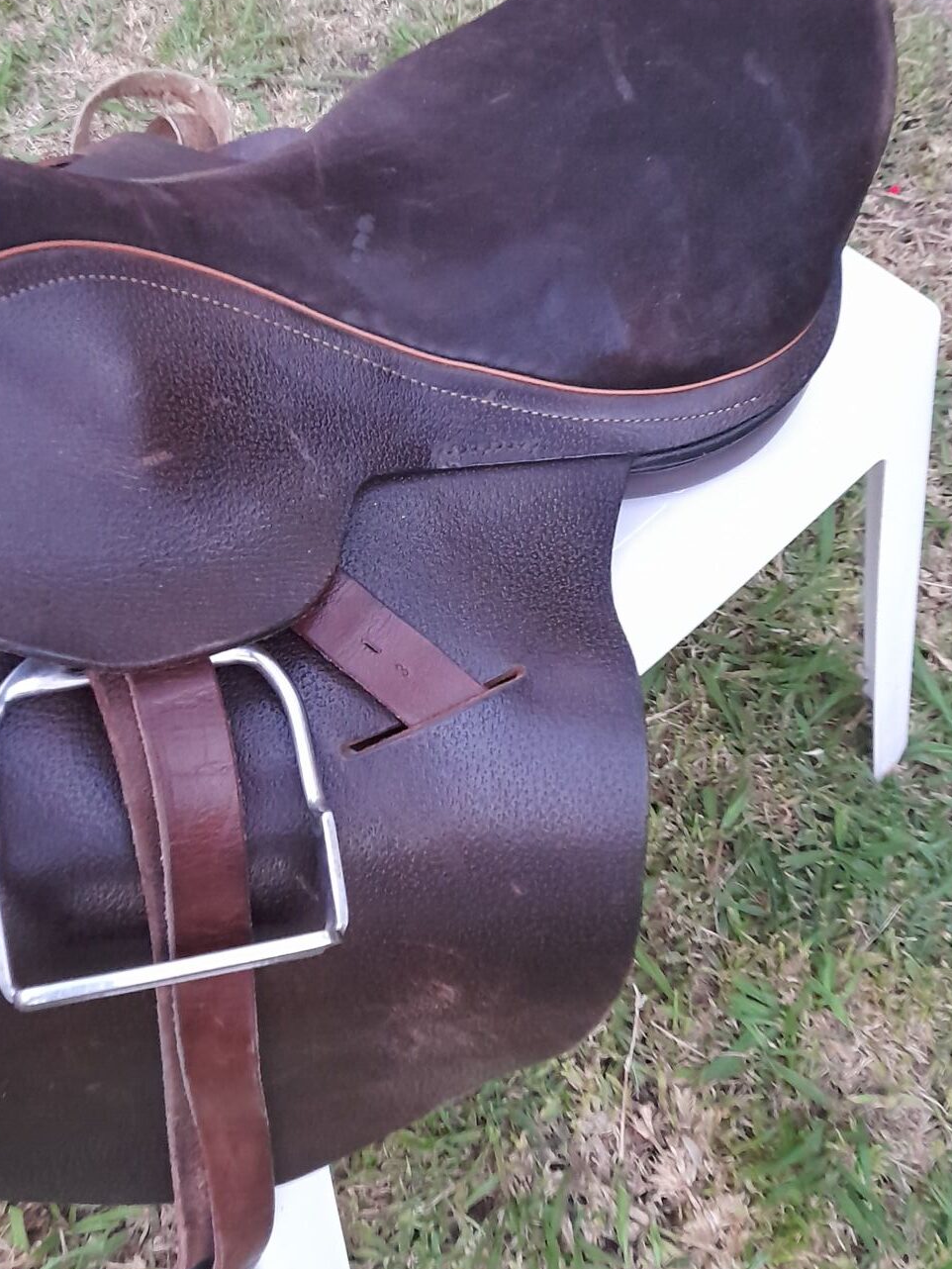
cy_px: 547
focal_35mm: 39
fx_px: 1430
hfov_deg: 36.4
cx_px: 306
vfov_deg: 47.7
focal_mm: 4.6
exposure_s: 1/20
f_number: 2
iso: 800
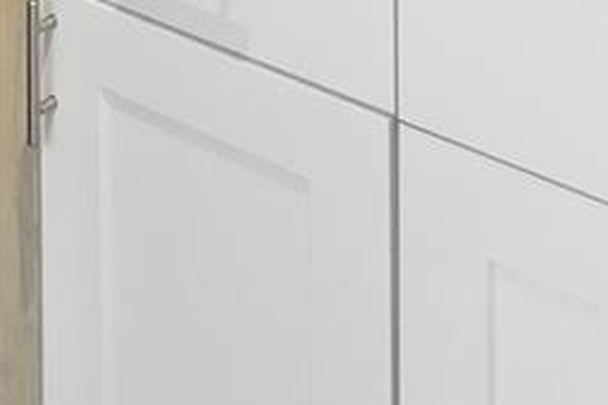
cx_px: 45
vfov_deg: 11.0
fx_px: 1587
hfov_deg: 21.2
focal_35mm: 94
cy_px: -712
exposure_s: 1/50
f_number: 8
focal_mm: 10
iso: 400
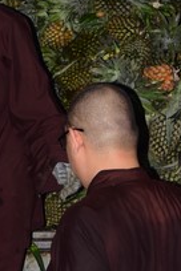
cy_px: 130
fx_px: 1802
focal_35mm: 239
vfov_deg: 8.6
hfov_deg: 5.7
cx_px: -17
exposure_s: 1/160
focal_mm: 75
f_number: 6.3
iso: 1250
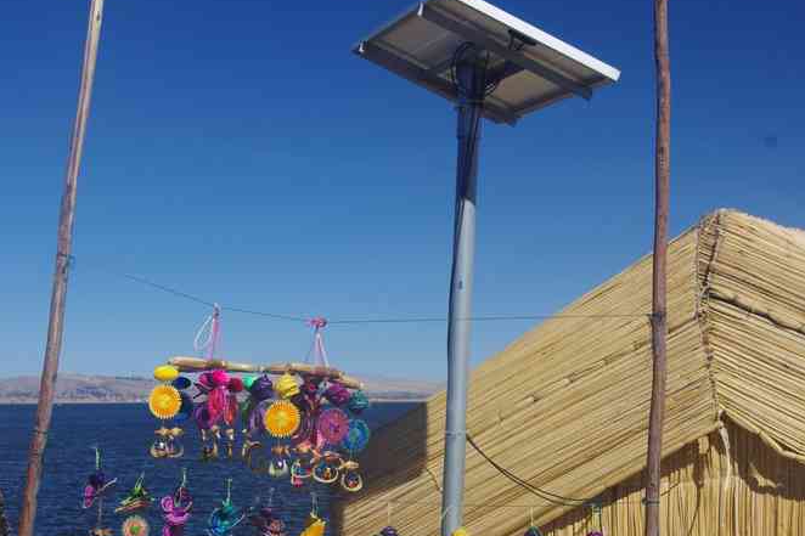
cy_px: 414
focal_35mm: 75
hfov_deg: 27.1
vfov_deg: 18.1
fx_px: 1671
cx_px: 404
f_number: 11
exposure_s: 1/125
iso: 200
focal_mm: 33
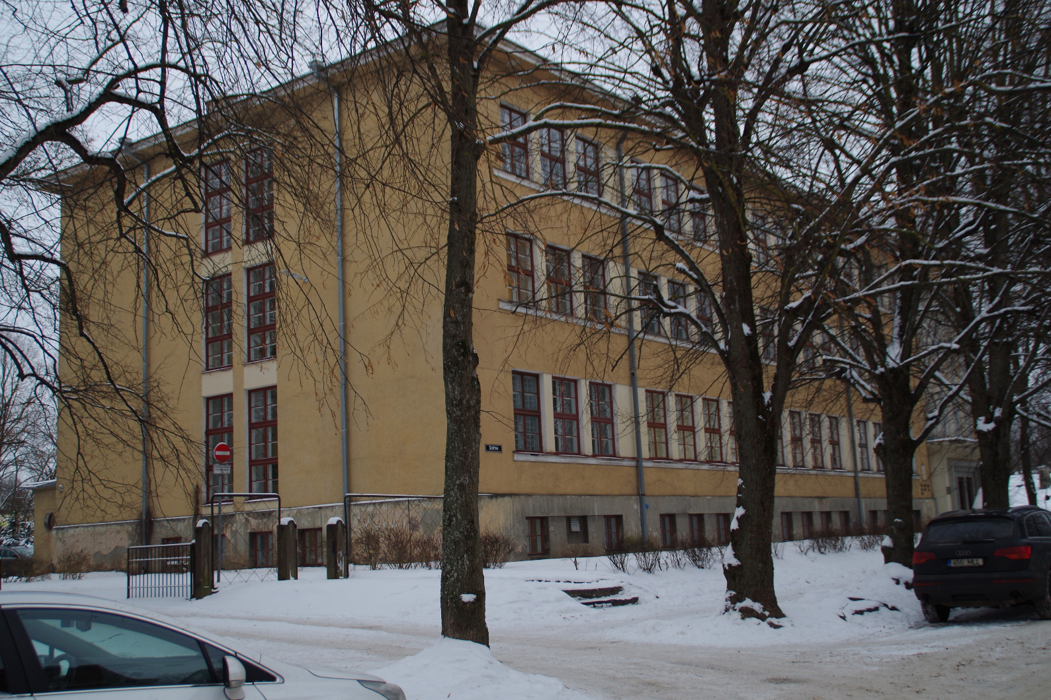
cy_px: 344
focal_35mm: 43
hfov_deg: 45.4
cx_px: 531
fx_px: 1255
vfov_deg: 31.2
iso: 100
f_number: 4
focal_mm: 28
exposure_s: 1/100
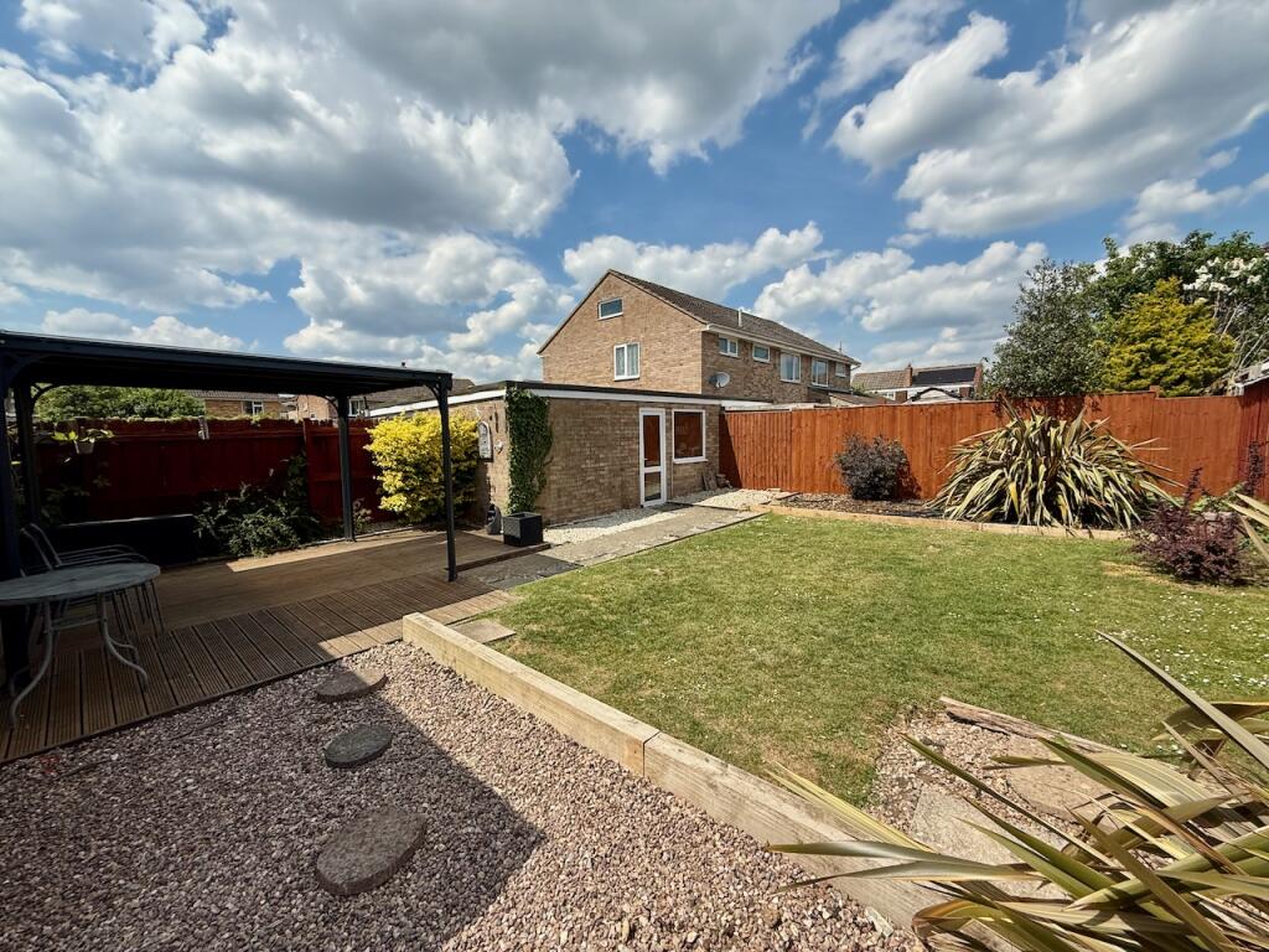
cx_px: 634
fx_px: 513
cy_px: 476
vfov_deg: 85.7
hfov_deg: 102.1
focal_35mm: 14
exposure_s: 1/2320
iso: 50
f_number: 2.2
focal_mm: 2.22
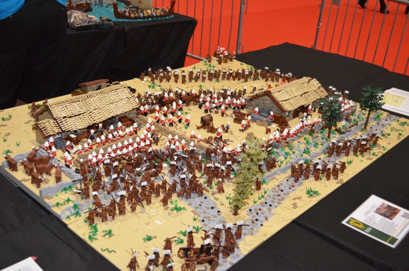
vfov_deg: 34.1
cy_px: 136
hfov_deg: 49.6
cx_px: 204
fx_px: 442
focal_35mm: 39
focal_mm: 26
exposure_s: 1/60
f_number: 4.2
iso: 3200
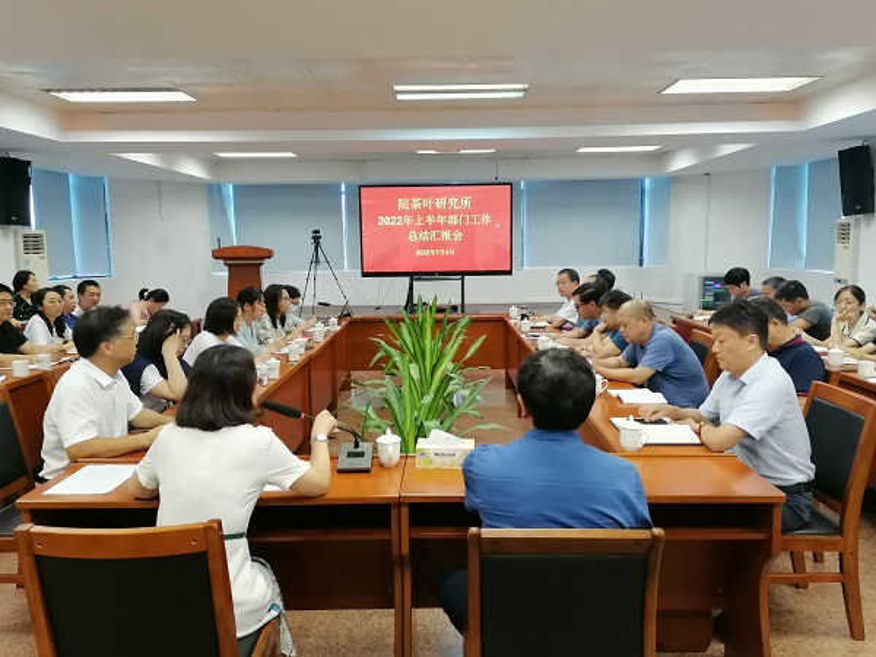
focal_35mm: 29
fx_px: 734
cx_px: 438
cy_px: 328
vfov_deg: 48.2
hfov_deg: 61.7
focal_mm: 5.3
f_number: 1.8
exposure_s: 1/33.3
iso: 200
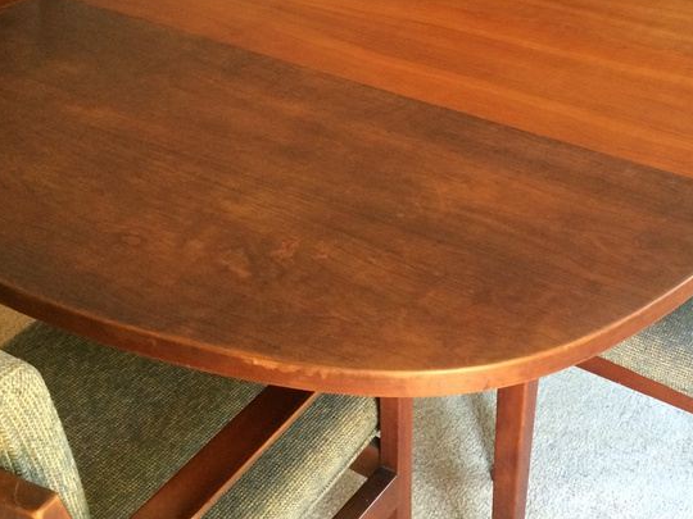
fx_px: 1001
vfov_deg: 29.0
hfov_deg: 38.1
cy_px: 194
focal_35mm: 50
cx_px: 408
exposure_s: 1/30
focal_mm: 4.12
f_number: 2.2
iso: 200
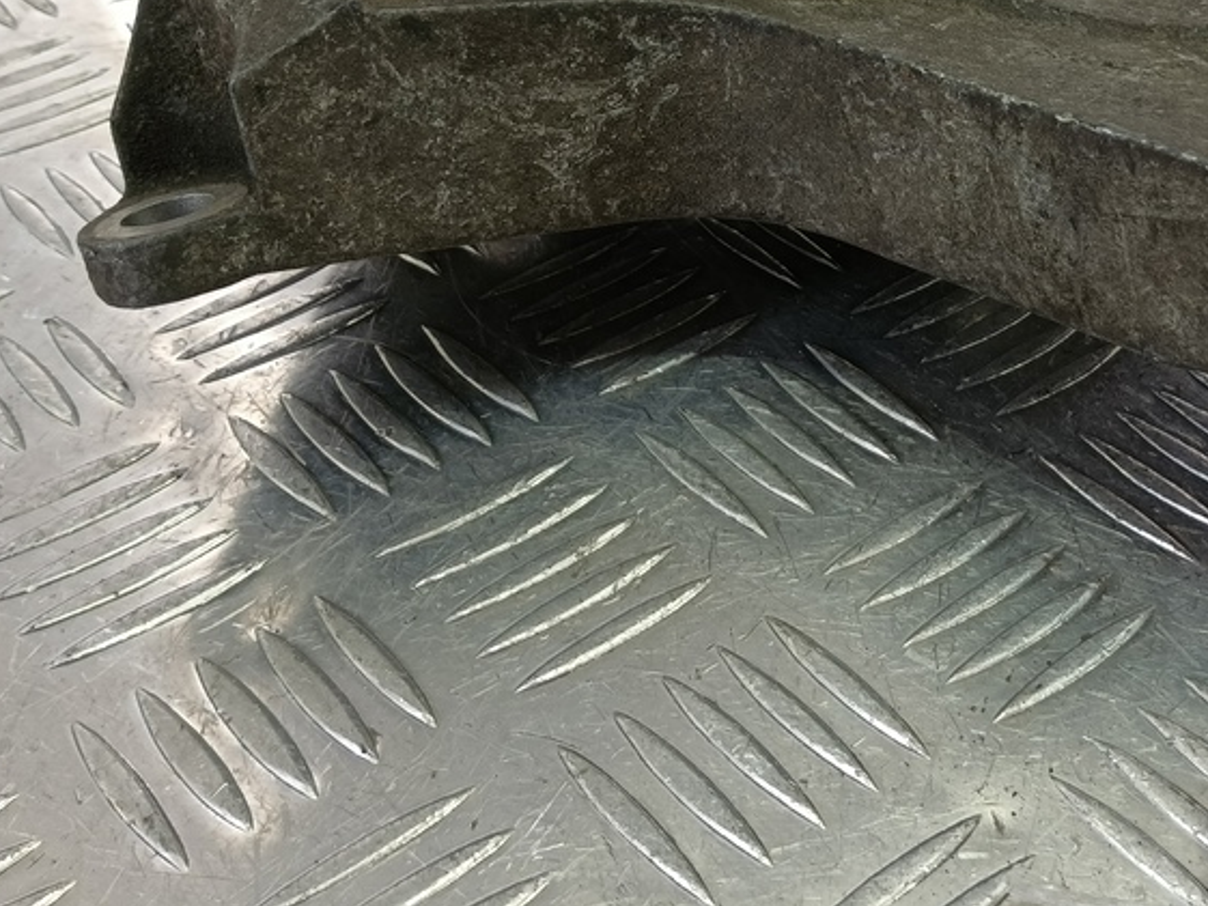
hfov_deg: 43.4
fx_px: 1466
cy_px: 148
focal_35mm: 42
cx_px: 902
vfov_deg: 33.1
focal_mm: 4.11
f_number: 1.6
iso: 116
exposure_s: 1/50
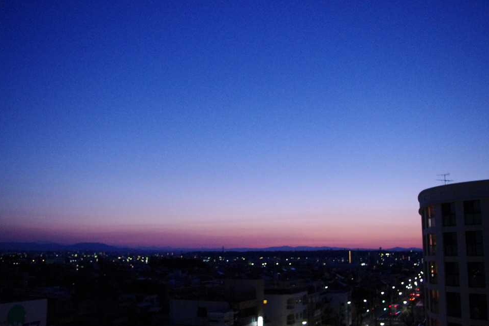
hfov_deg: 57.2
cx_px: 249
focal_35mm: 33
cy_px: 173
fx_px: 448
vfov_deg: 39.9
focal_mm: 21.25
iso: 3200
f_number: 4
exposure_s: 1/50
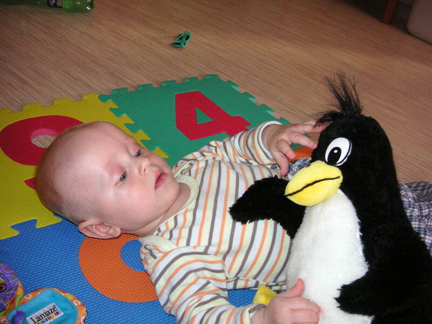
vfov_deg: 38.7
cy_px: 162
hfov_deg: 50.1
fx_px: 462
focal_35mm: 37
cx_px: 216
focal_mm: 6.1
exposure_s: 1/45
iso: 160
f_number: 2.8
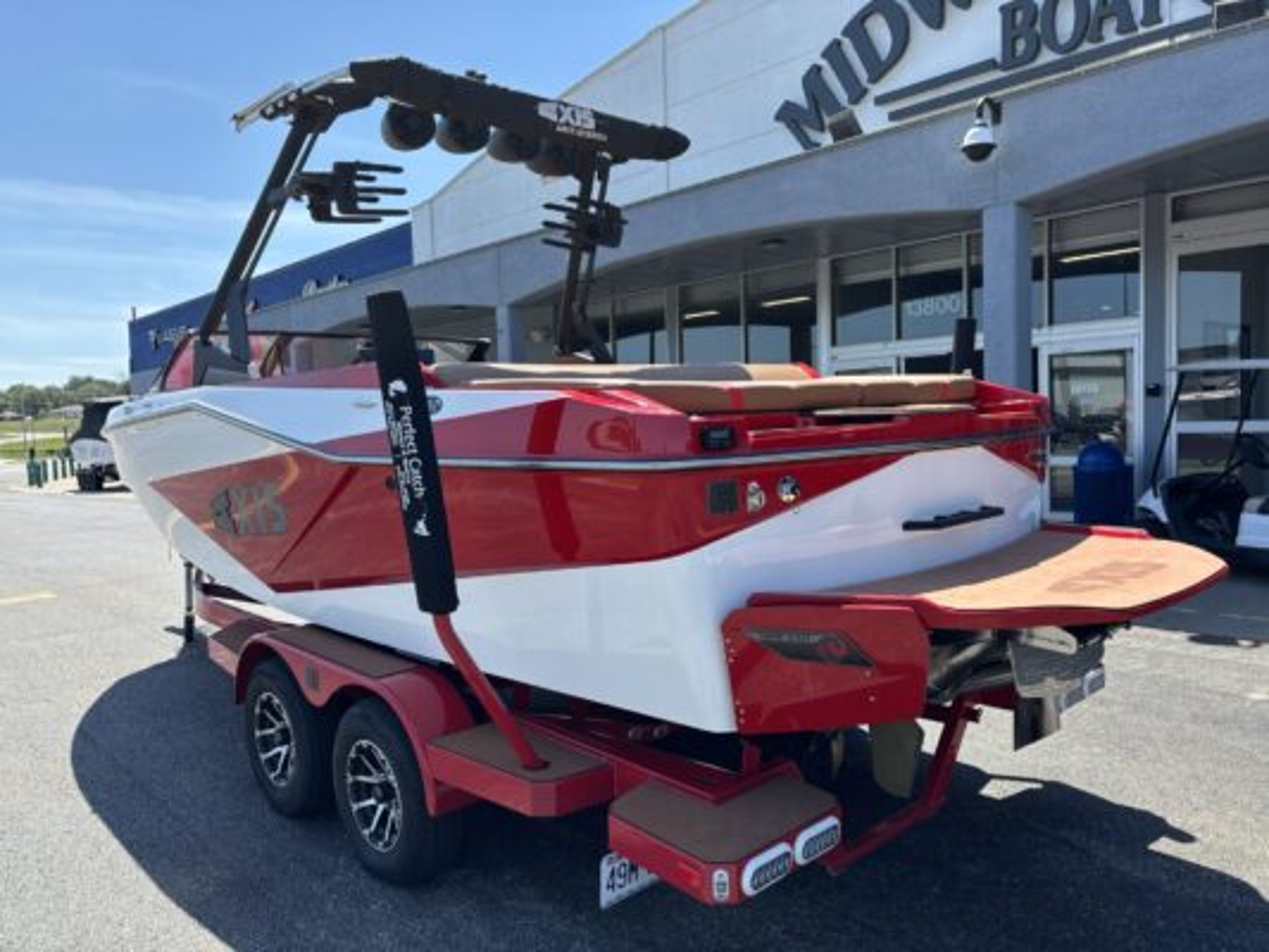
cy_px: 476
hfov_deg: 67.3
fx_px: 953
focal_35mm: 26
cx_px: 634
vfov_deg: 53.1
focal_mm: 5.96
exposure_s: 1/1279
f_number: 1.6
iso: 50
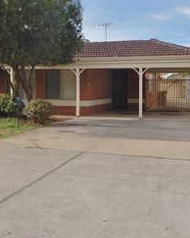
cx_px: 93
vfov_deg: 38.0
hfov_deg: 30.8
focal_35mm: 49
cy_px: 99
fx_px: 345
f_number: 9
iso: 200
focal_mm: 18
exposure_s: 1/320
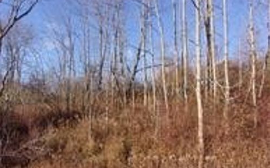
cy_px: 95
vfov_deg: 43.0
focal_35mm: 29
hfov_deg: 64.6
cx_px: 135
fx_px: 213
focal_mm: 4.9
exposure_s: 1/45
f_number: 10.4
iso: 80
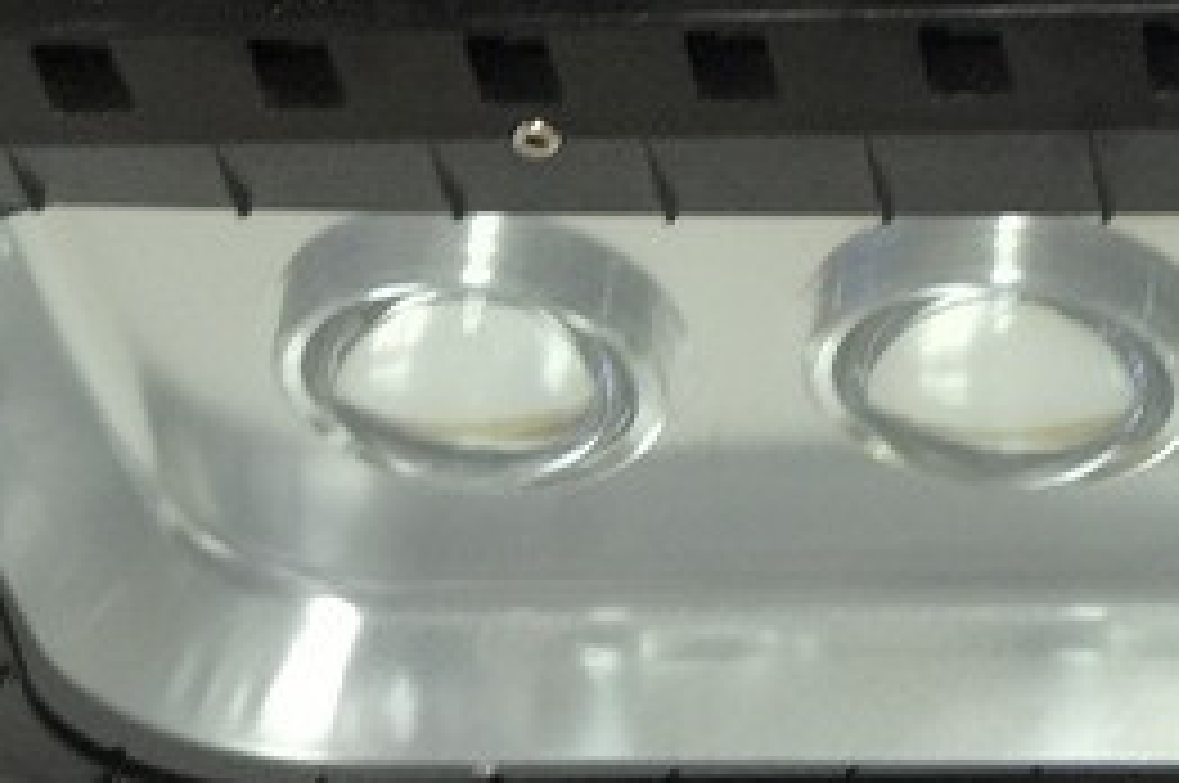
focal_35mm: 174
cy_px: 212
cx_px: 1296
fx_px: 5691
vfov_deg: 7.9
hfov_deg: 11.7
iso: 64
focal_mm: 6.6
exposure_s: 1/50
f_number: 2.8
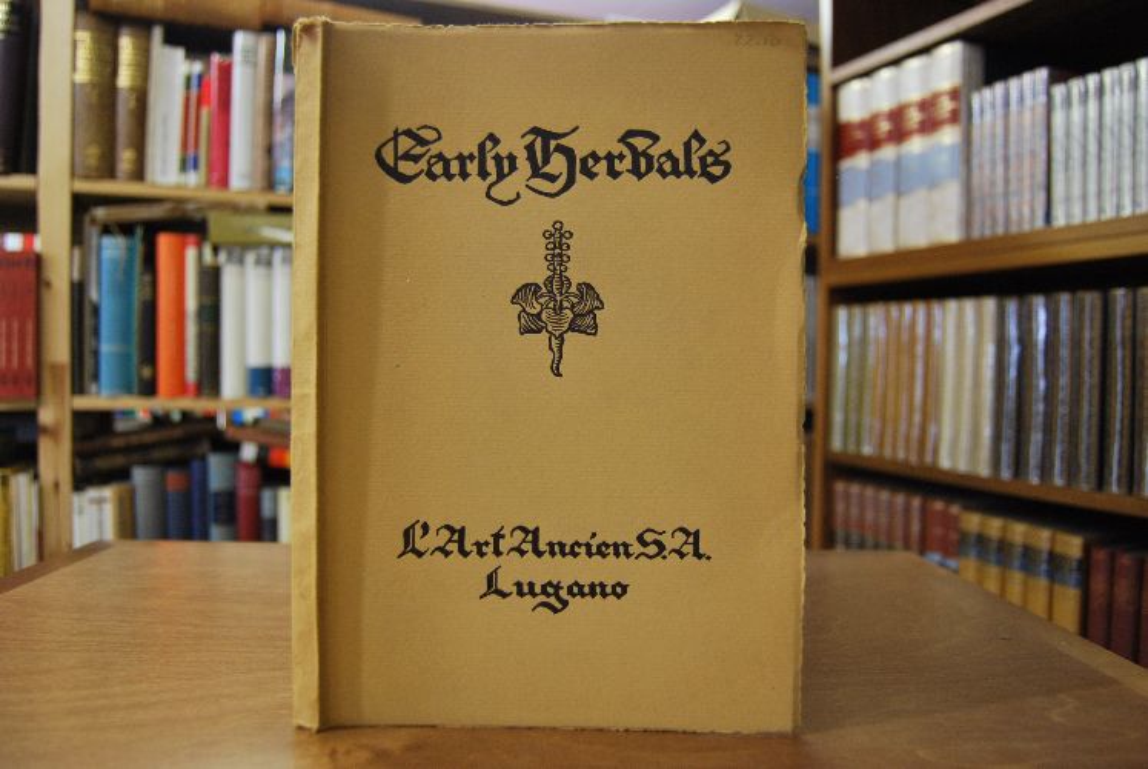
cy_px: 384
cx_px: 574
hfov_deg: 64.5
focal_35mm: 28
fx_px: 910
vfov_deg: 45.8
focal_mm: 19
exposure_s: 1/30
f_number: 3.5
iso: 500
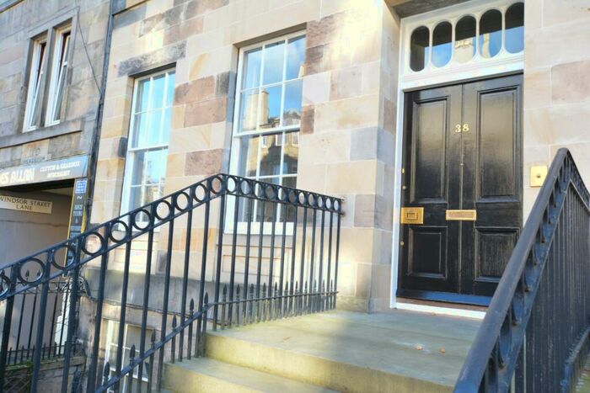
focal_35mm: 30
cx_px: 295
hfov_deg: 61.9
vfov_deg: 43.6
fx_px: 492
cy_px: 196
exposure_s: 1/15
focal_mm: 20
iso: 200
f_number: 8
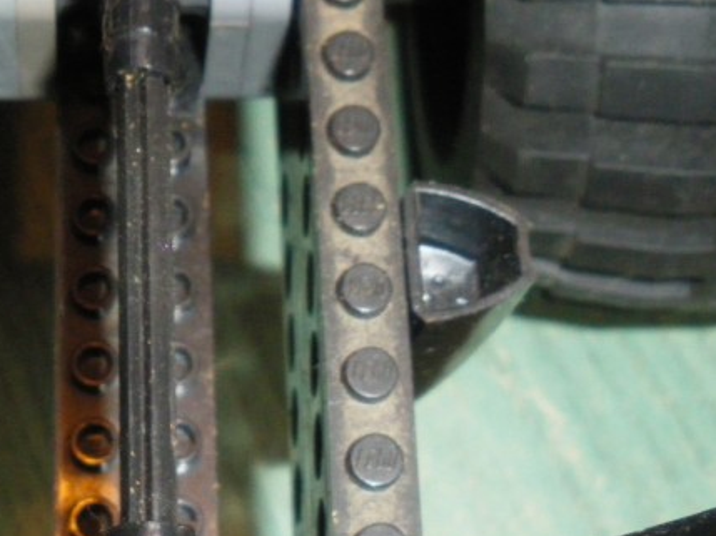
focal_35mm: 86
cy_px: 184
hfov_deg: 22.4
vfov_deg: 17.1
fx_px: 1777
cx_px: 122
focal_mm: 6.3
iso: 400
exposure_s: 1/50
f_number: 3.5
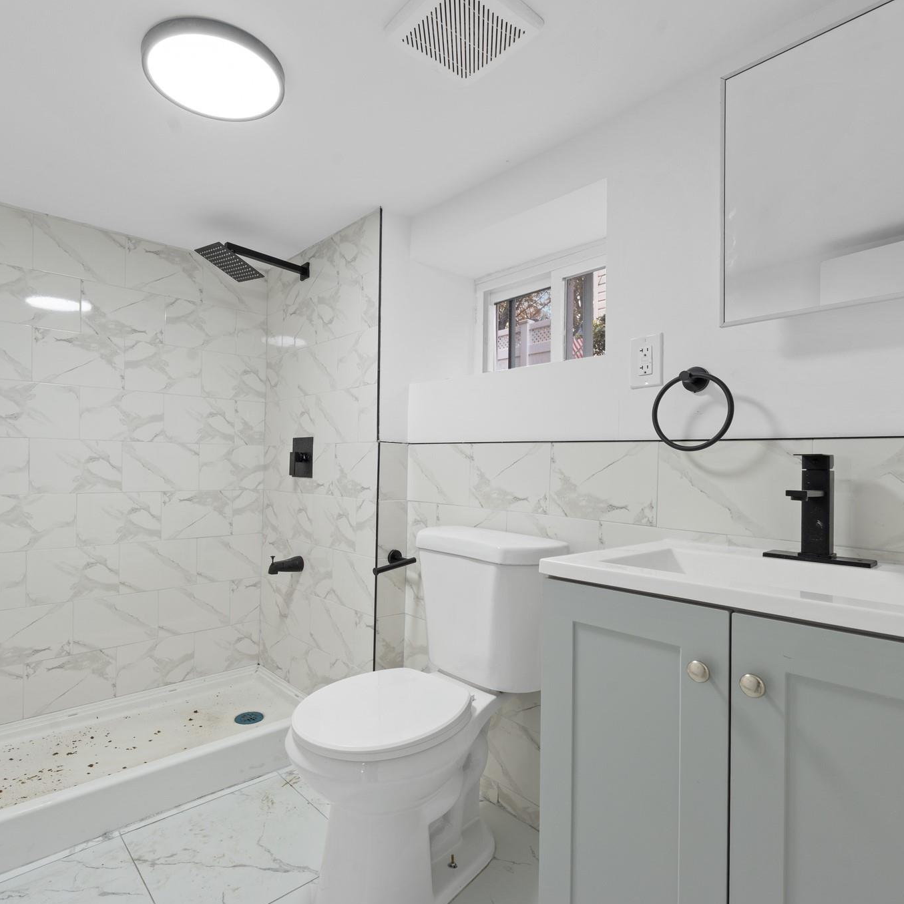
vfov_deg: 80.7
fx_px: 532
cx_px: 415
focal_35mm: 18
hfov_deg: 80.6
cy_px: 455
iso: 500
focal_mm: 14
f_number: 10
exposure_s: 1/8
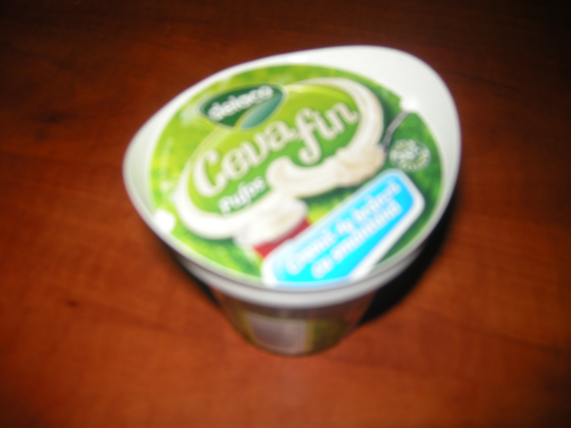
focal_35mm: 35
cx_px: 286
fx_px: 577
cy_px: 214
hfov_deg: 52.6
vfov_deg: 40.7
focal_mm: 7.5
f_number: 2.7
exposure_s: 1/60
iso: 64
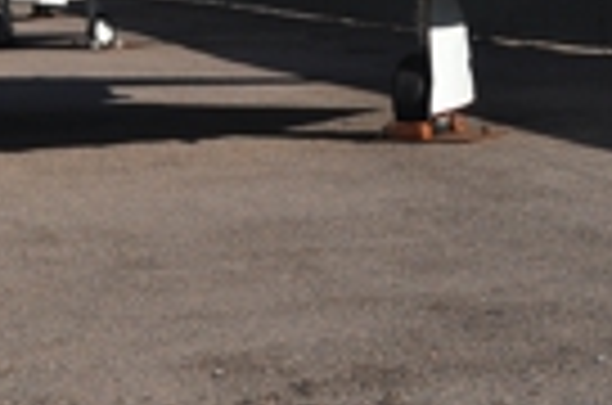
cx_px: -99
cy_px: -155
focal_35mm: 132
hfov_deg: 15.1
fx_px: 2230
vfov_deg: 10.1
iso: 200
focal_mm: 29
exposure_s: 1/500
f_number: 11
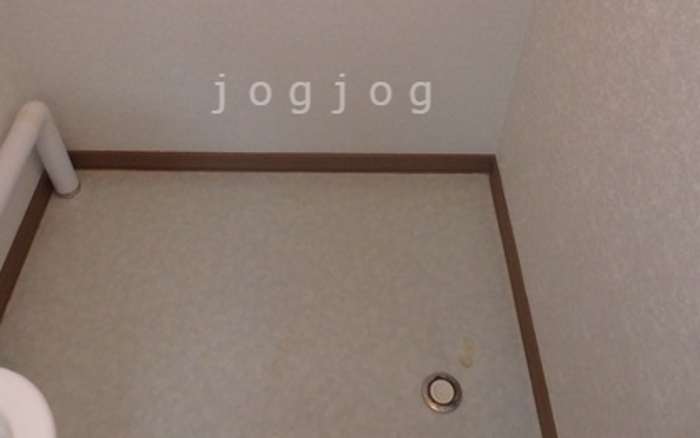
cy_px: 94
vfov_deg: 36.2
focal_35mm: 34
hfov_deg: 56.6
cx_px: 326
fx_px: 649
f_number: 3.5
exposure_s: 1/30
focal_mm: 3.7
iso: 400
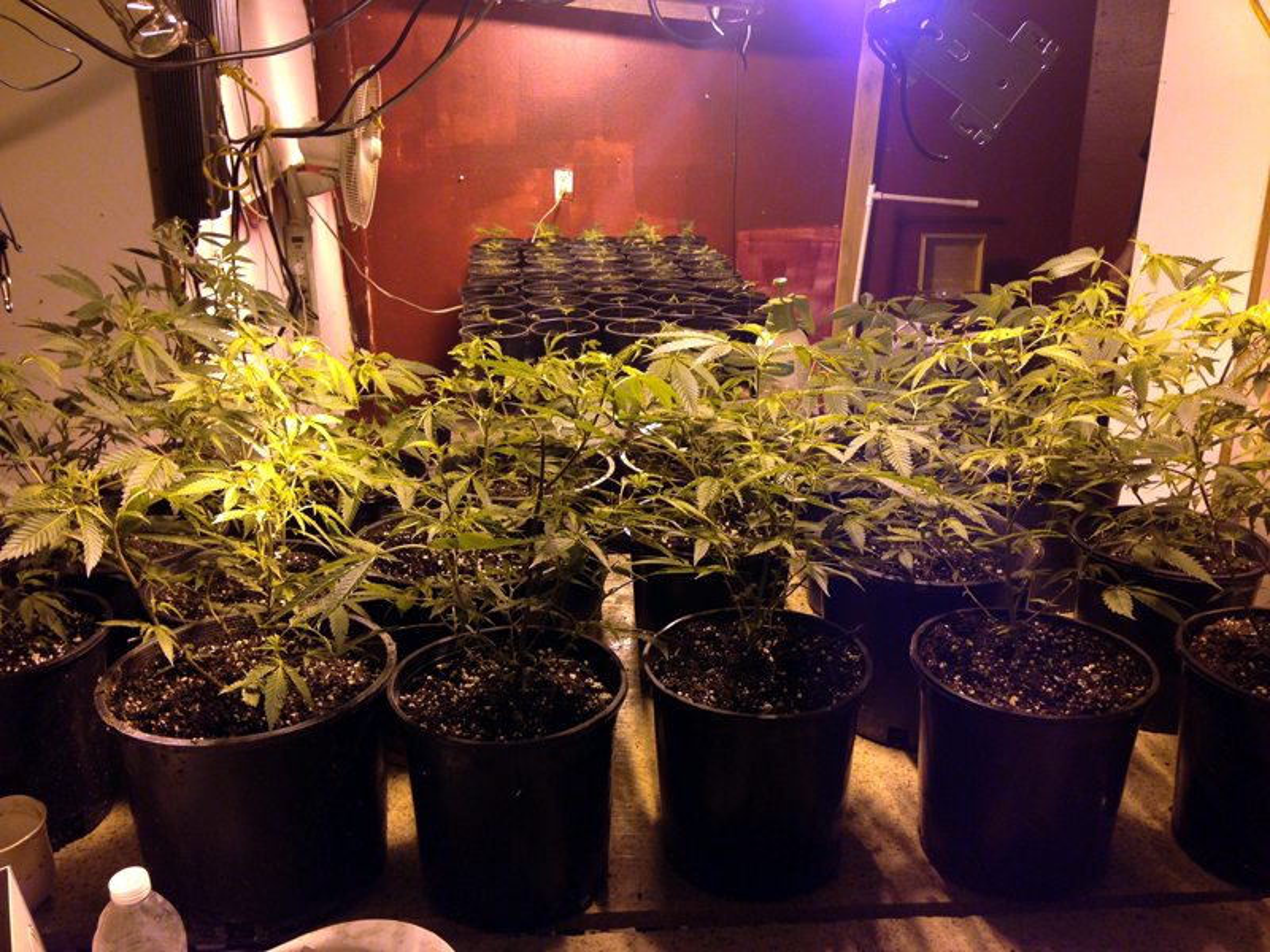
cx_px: 635
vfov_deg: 42.9
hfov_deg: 55.4
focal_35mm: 33
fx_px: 1211
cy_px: 476
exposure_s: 1/120
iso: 80
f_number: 2.4
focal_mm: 4.12
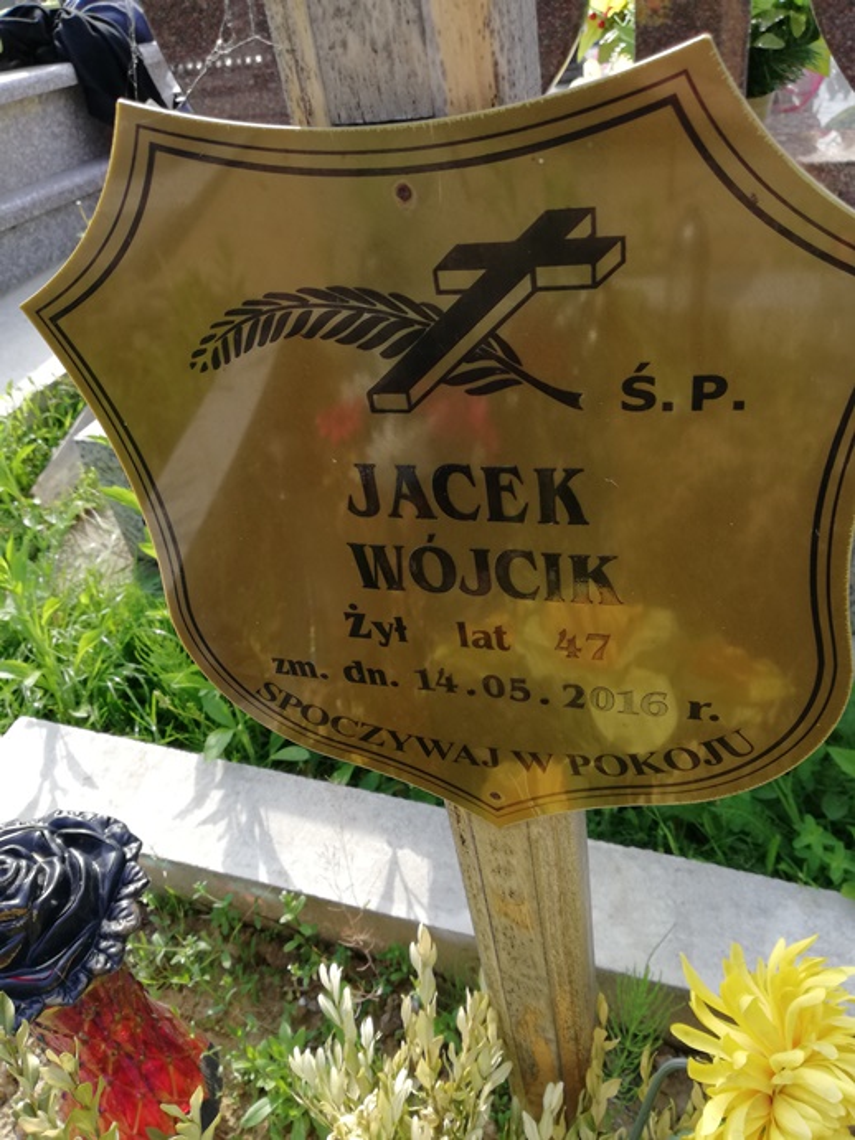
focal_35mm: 27
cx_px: 428
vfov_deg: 65.3
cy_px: 570
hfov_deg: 51.3
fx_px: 889
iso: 50
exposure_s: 1/353
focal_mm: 3.81
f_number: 2.2
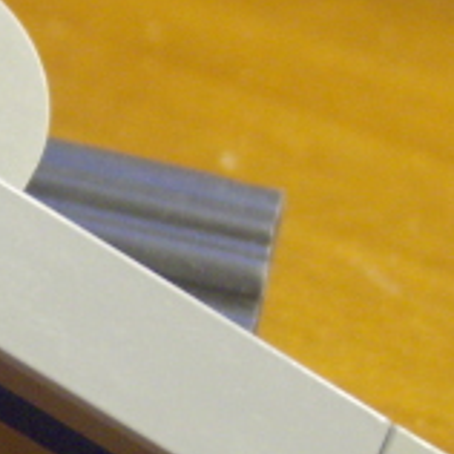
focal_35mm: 129
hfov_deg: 13.2
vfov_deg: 13.5
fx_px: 1914
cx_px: -57
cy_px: 266
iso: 200
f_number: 2.8
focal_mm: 6
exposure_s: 1/8.65
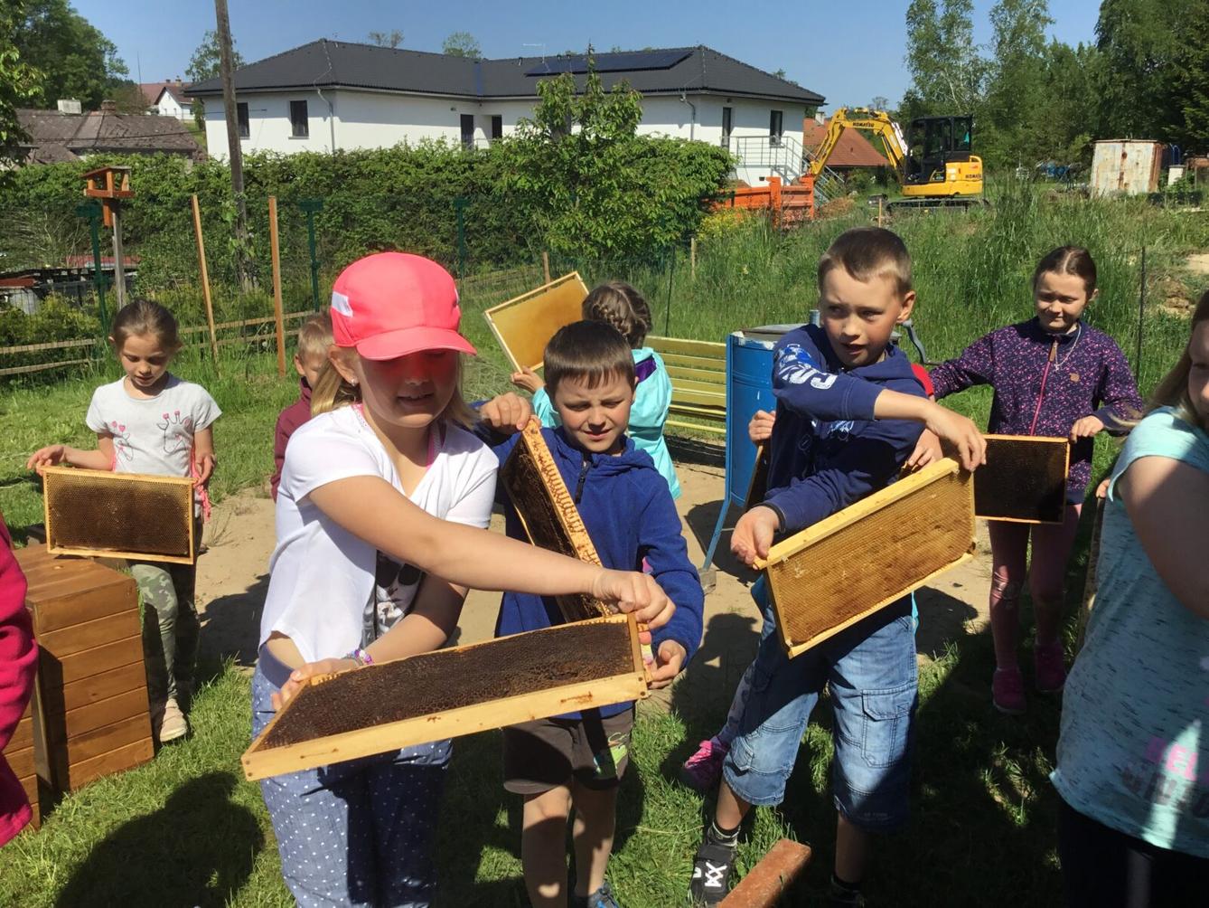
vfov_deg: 45.5
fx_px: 1083
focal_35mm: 31
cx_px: 604
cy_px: 454
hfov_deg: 58.3
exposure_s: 1/1631
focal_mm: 3.3
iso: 25
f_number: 2.4
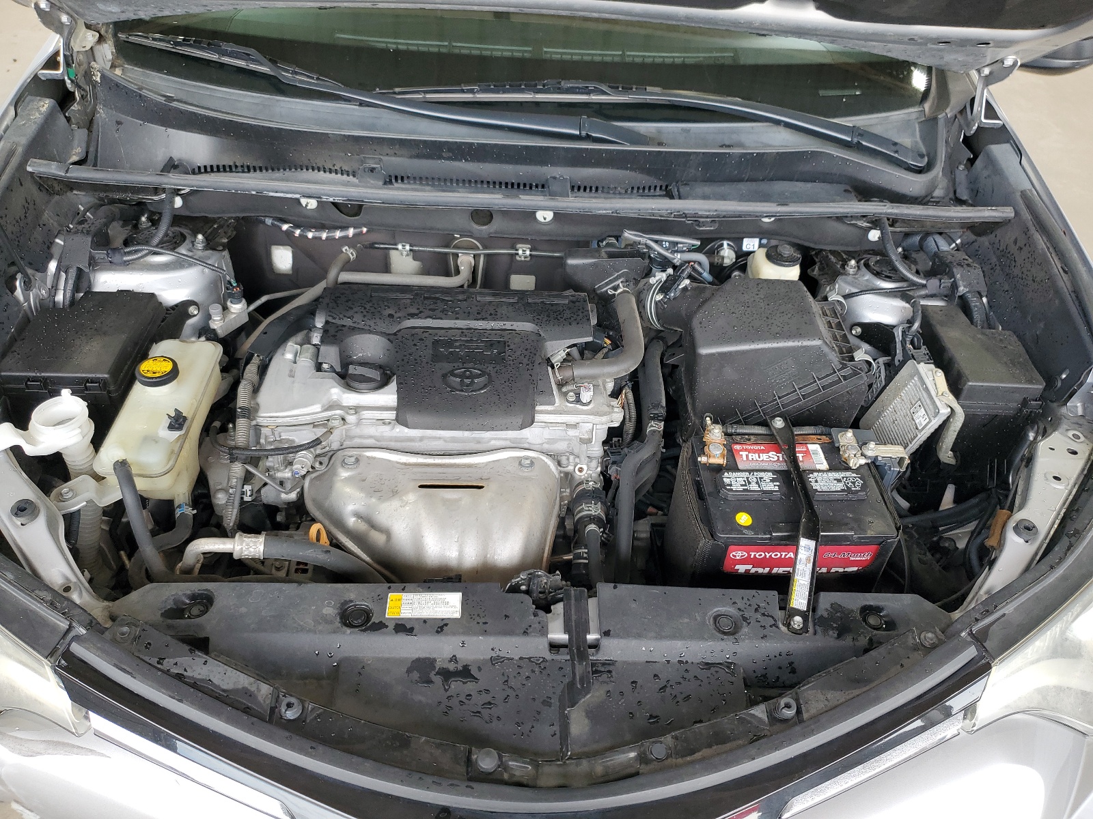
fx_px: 821
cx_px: 546
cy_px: 410
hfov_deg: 67.3
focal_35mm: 26
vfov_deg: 53.1
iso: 50
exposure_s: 1/139
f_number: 1.5
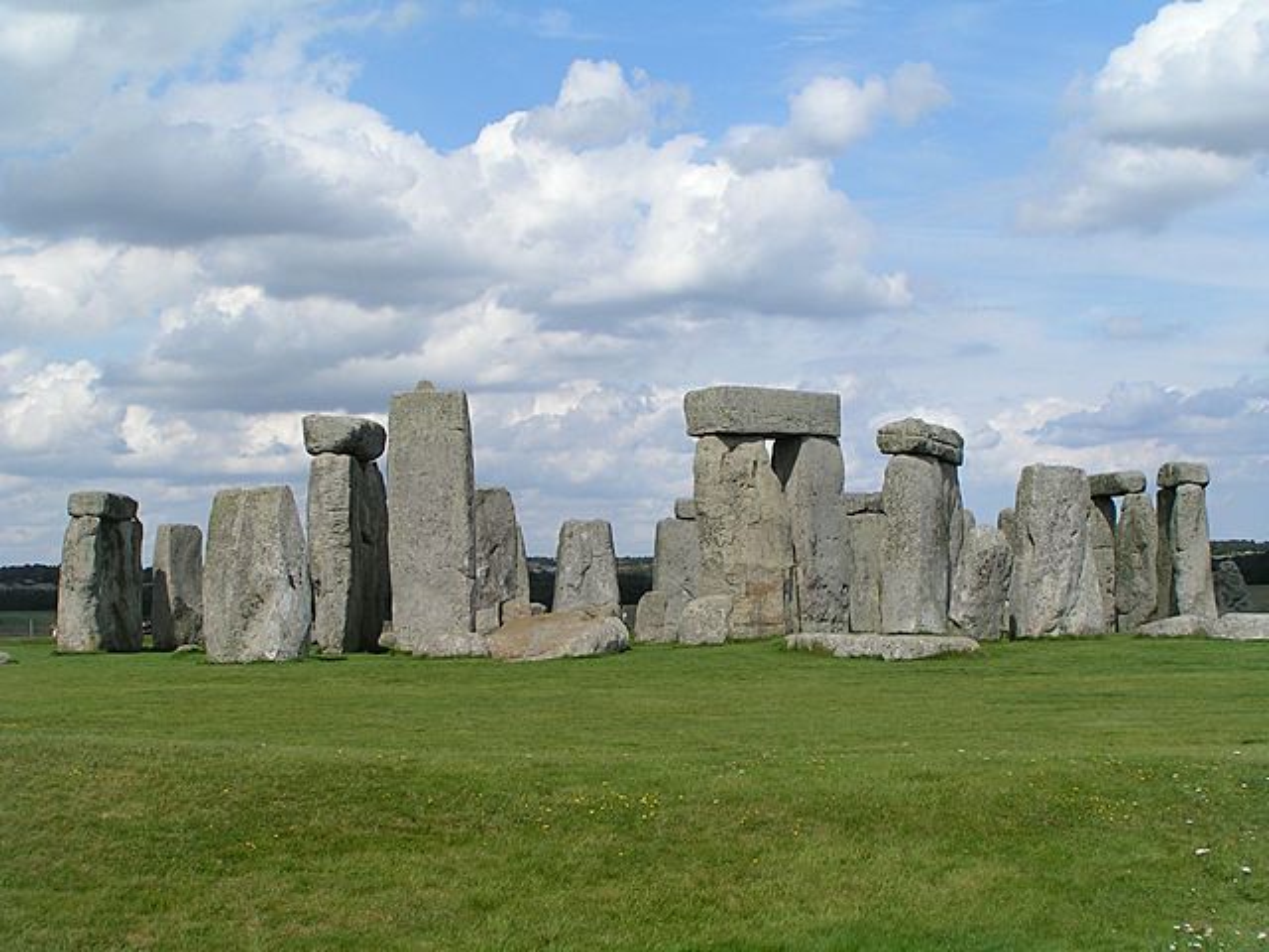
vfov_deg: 23.3
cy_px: 476
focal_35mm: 63
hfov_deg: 30.7
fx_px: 2310
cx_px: 634
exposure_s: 1/500
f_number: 6.3
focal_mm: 9.7
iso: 50
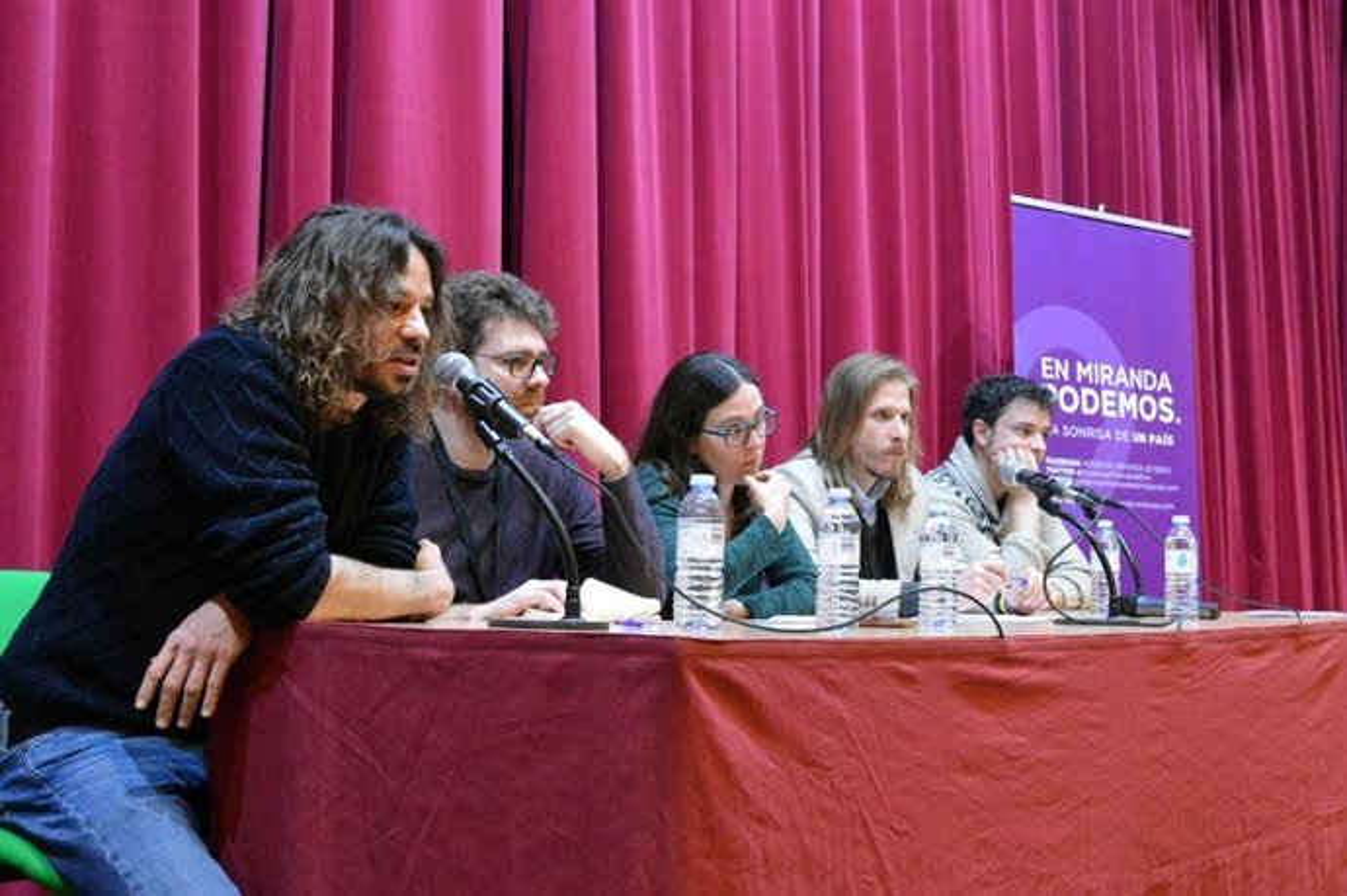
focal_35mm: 33
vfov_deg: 39.9
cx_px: 674
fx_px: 1234
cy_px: 448
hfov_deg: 57.3
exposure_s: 1/50
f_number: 3.5
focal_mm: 22
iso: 3200
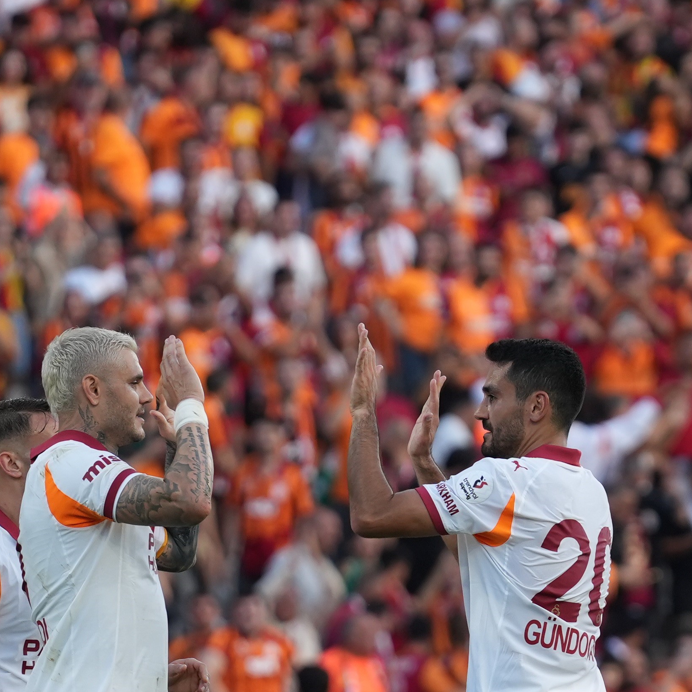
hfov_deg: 2.8
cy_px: 636
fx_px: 13932
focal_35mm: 616
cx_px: 552
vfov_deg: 2.8
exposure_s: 1/2000
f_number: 2.8
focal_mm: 173
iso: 800
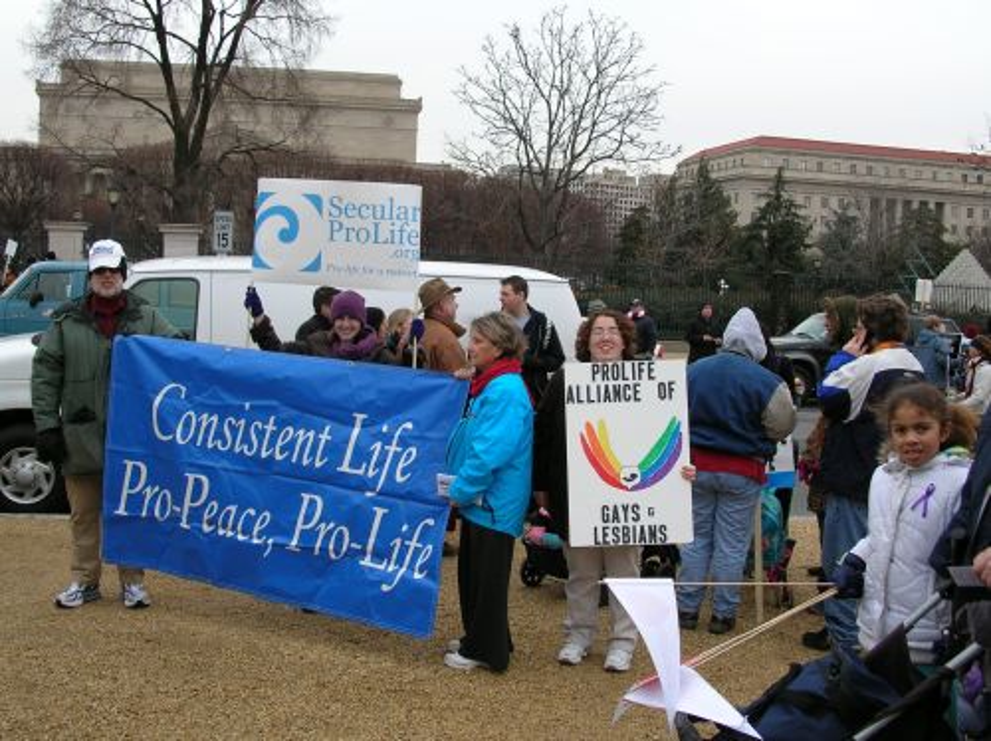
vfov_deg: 39.6
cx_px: 496
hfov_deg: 51.4
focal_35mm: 36
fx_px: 1030
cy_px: 370
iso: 50
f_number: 3.7
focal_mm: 6
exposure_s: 1/160
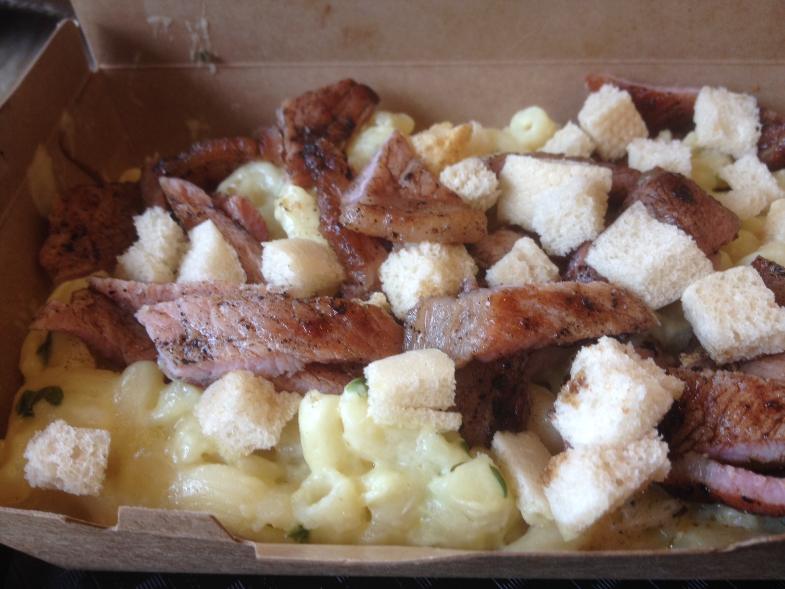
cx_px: 392
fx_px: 794
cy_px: 294
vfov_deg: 40.7
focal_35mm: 35
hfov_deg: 52.6
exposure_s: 1/24
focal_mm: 4.28
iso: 50
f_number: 2.4
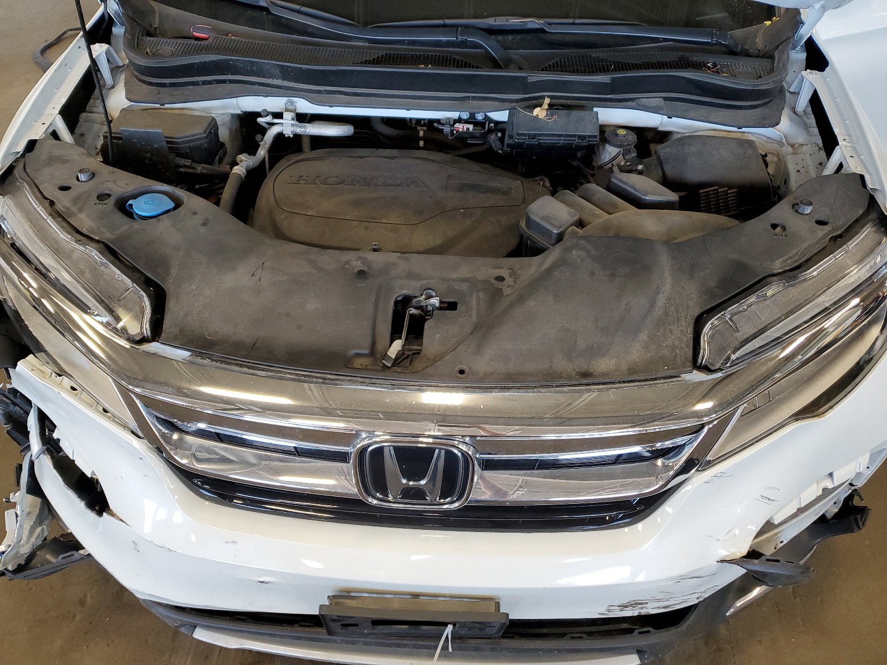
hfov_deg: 67.3
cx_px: 444
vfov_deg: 53.1
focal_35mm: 26
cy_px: 332
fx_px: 666
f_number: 1.5
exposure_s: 1/60.2
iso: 91
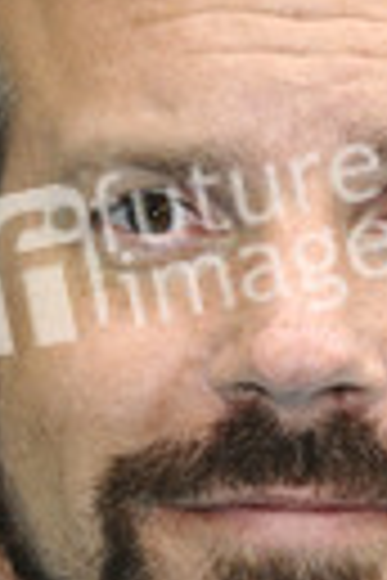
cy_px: 477
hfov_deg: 1.9
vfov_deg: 2.9
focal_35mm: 719
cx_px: 299
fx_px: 11586
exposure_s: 1/200
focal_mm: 155
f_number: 5.6
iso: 320
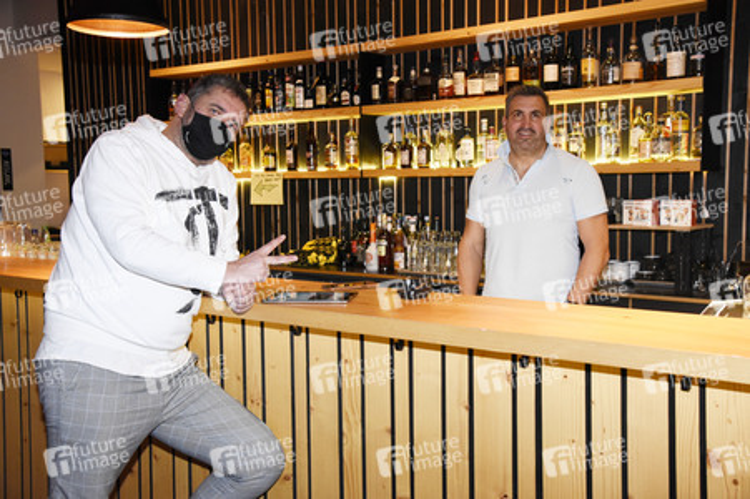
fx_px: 833
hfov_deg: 48.5
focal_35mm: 40
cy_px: 250
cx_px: 375
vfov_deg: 33.4
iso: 3200
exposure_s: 1/50
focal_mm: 40
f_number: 6.3
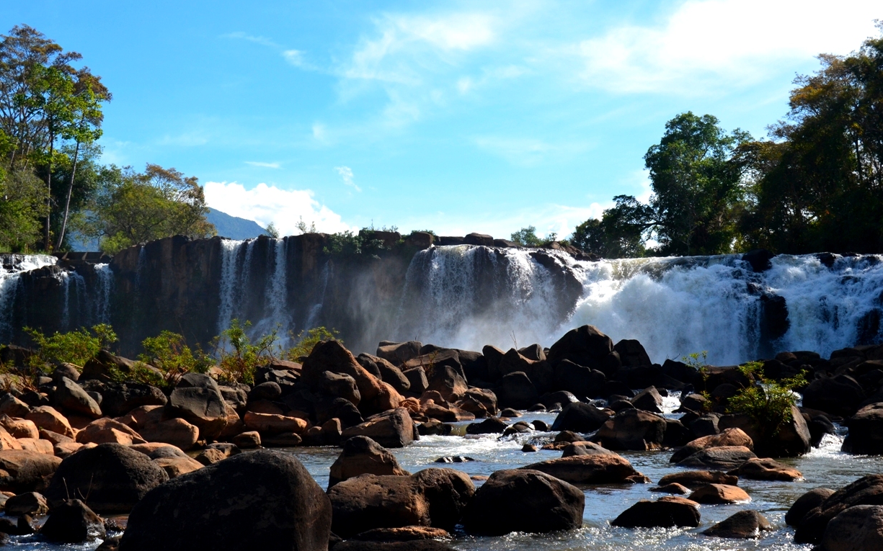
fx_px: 1419
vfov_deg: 22.0
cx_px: 447
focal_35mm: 59
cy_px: 288
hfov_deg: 34.6
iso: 400
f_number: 11
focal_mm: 38
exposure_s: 1/400
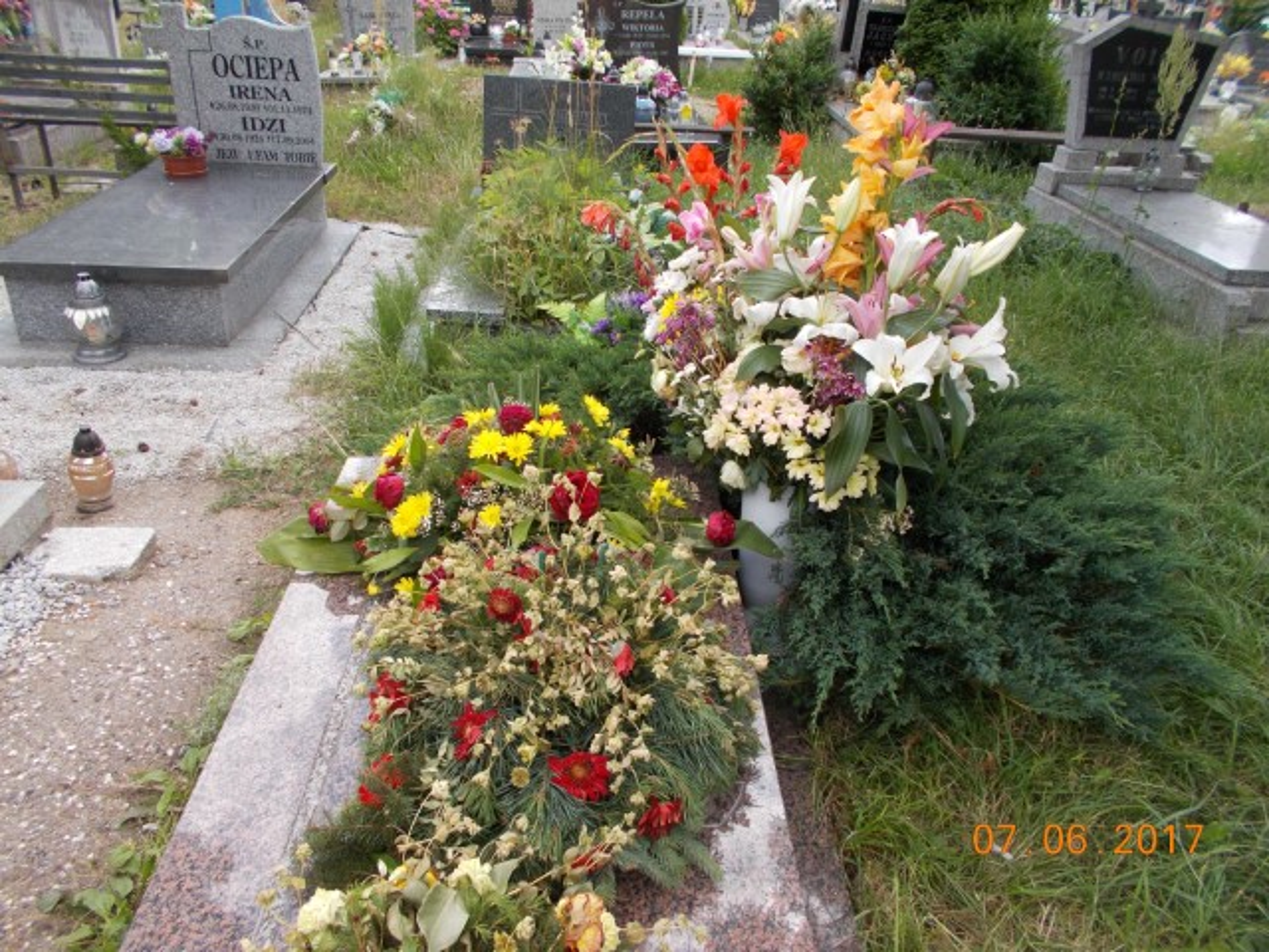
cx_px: 634
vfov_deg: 53.1
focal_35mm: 26
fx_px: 953
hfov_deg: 67.3
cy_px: 476
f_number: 3.2
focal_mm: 4.6
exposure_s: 1/250
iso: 100
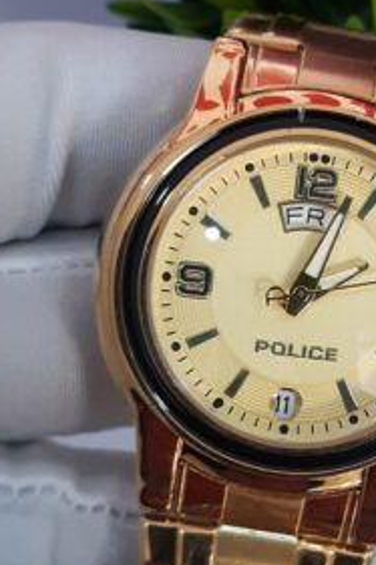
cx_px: 292
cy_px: 334
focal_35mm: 83
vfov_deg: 24.5
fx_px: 1302
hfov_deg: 16.3
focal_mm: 3.7
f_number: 1.7
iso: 80
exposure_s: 1/40
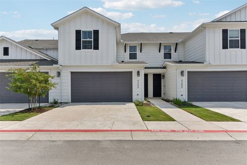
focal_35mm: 22
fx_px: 151
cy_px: 82
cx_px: 124
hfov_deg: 78.5
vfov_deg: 57.3
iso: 100
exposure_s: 1/400
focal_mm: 22
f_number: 8
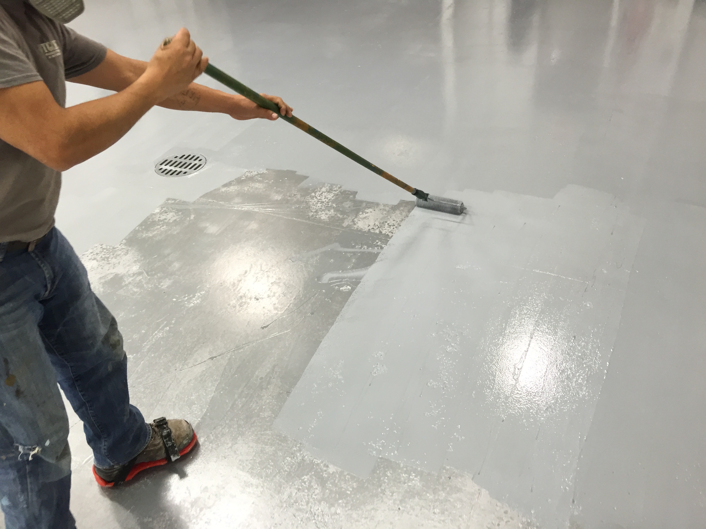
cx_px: 353
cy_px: 264
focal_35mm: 29
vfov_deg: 48.2
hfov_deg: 61.7
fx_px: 591
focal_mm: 4.15
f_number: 2.2
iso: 32
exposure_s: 1/30
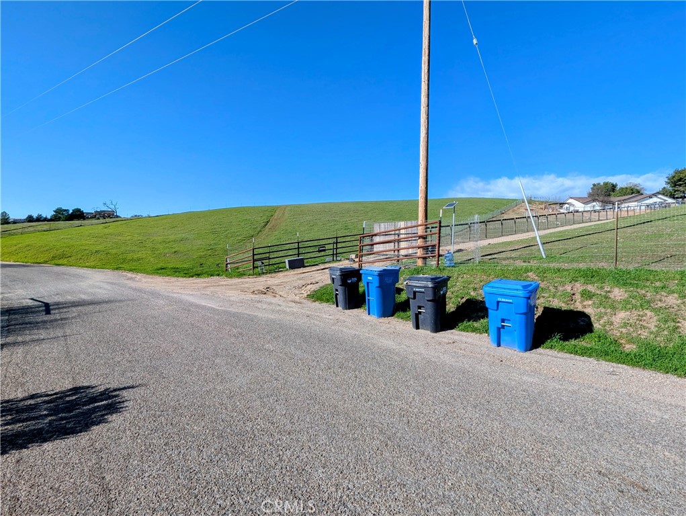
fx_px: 258
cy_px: 258
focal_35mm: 13
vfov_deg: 90.0
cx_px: 343
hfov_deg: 106.1
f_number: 2.2
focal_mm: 1.95
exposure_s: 1/1513
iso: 46
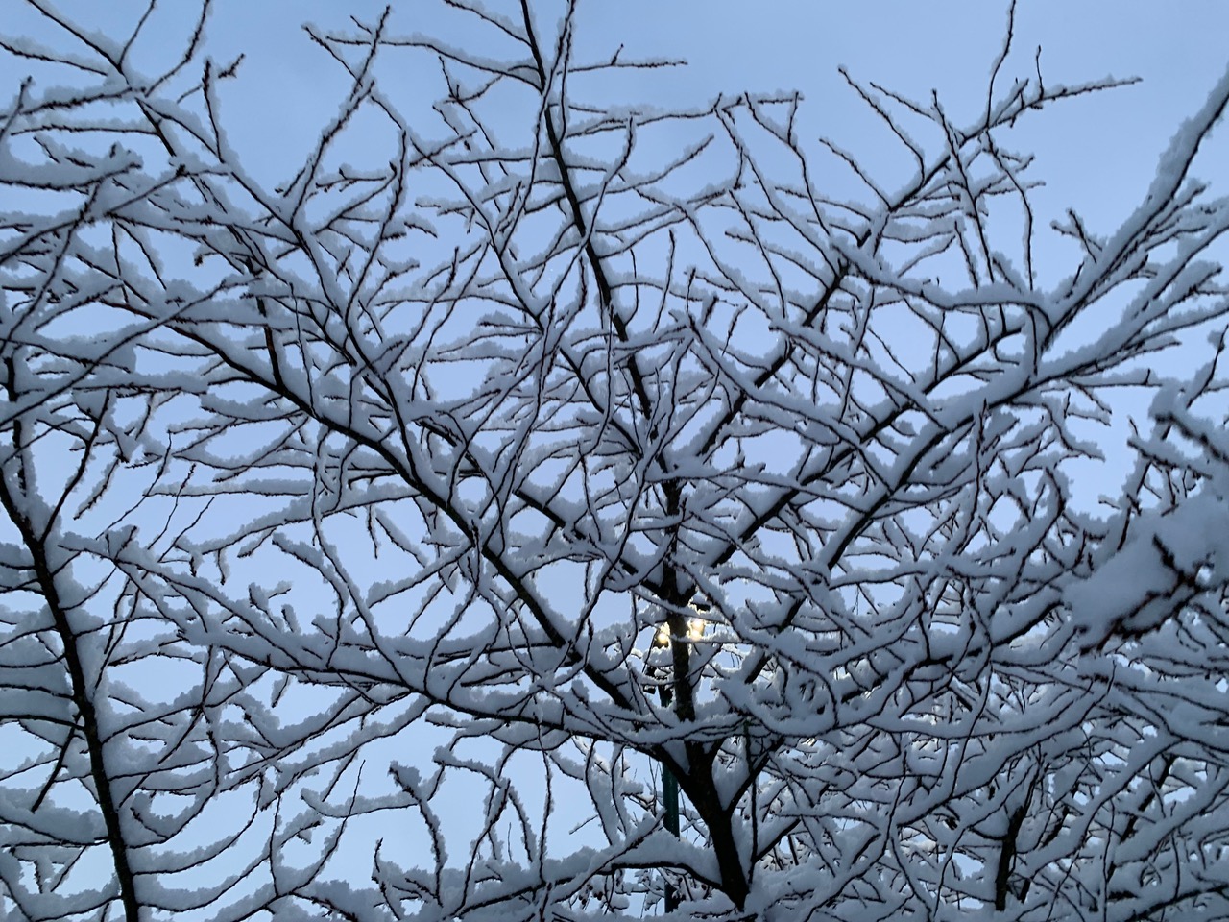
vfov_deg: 53.1
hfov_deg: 67.3
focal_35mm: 26
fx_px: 923
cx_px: 614
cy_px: 461
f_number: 1.8
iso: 80
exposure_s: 1/50
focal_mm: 4.25
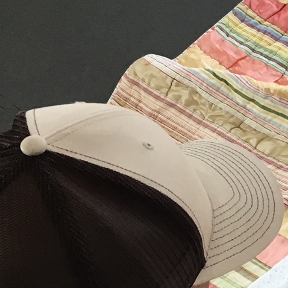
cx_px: 380
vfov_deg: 15.7
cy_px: 312
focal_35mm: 108
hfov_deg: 15.3
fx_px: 1017
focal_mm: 4.15
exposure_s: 1/30
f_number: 2.2
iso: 40
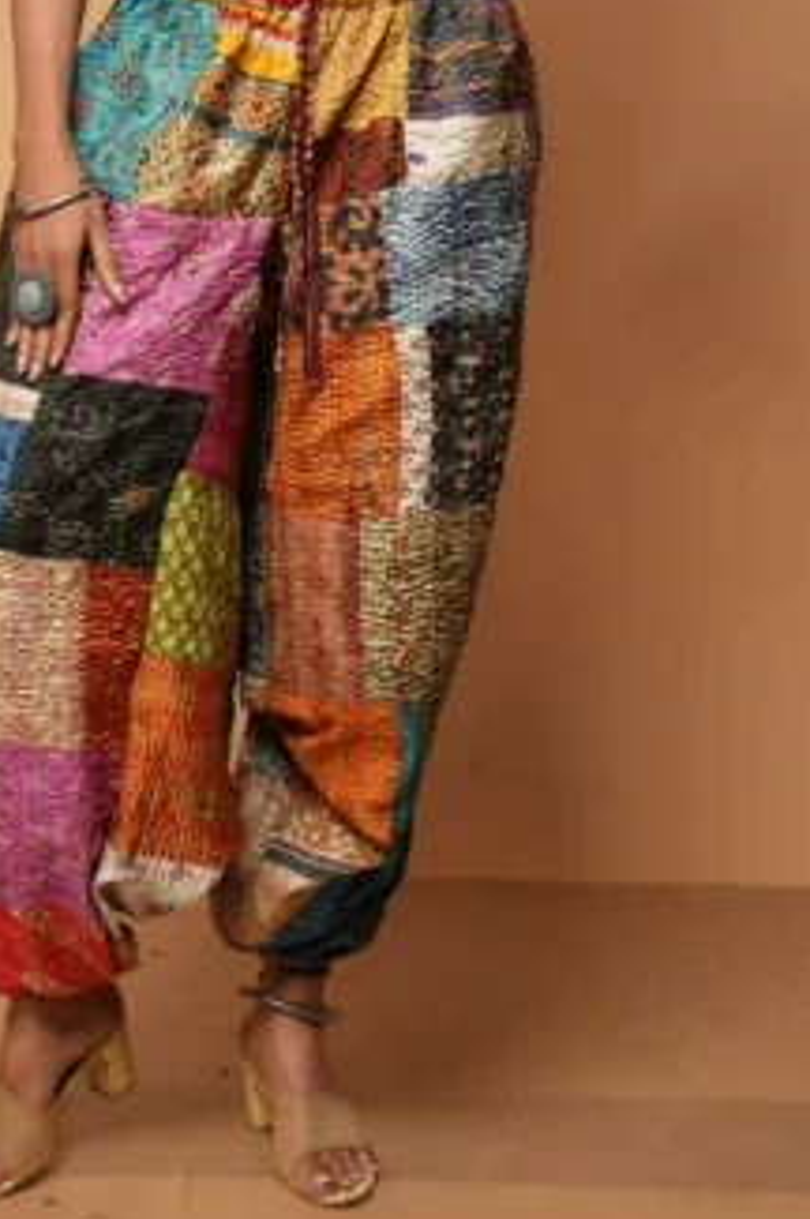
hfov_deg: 14.0
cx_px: 251
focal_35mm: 97
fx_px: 3280
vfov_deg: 21.0
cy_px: 585
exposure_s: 1/125
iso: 100
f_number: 6.3
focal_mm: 70
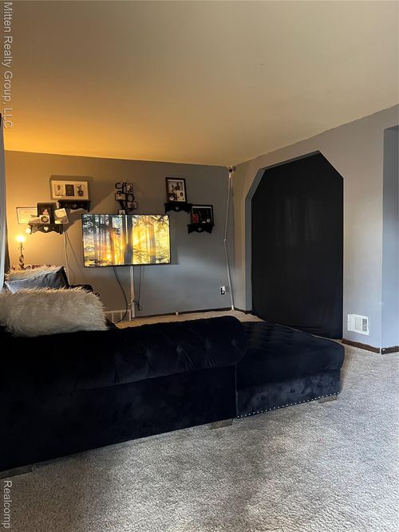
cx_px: 200
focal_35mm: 26
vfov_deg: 67.3
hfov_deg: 53.0
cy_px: 266
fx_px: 400
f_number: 1.6
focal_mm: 5.1
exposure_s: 1/40
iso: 500
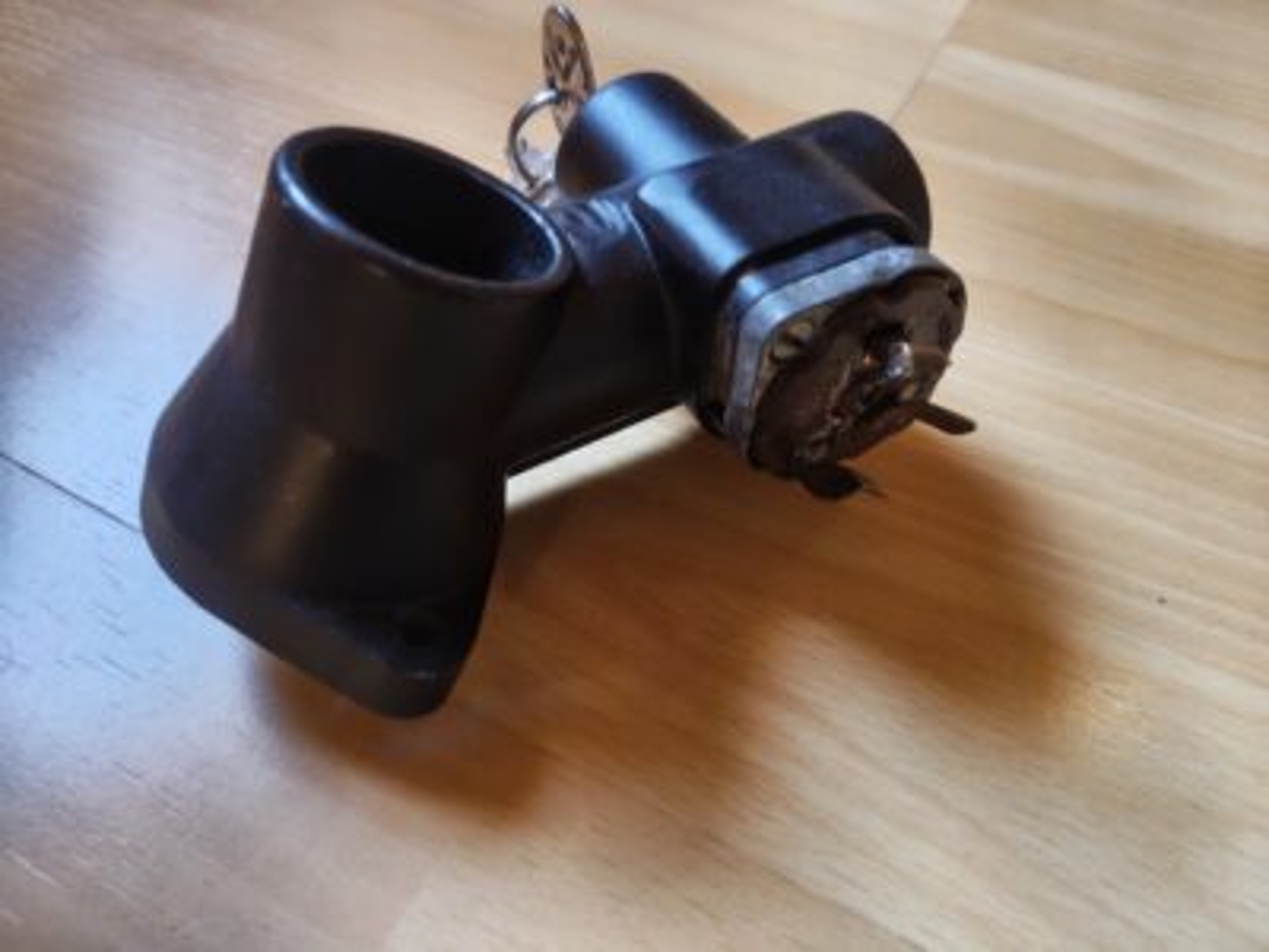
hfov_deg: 71.6
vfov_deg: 56.8
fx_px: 880
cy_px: 476
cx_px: 634
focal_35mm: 24
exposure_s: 1/33.3
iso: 408
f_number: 1.88
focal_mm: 5.56
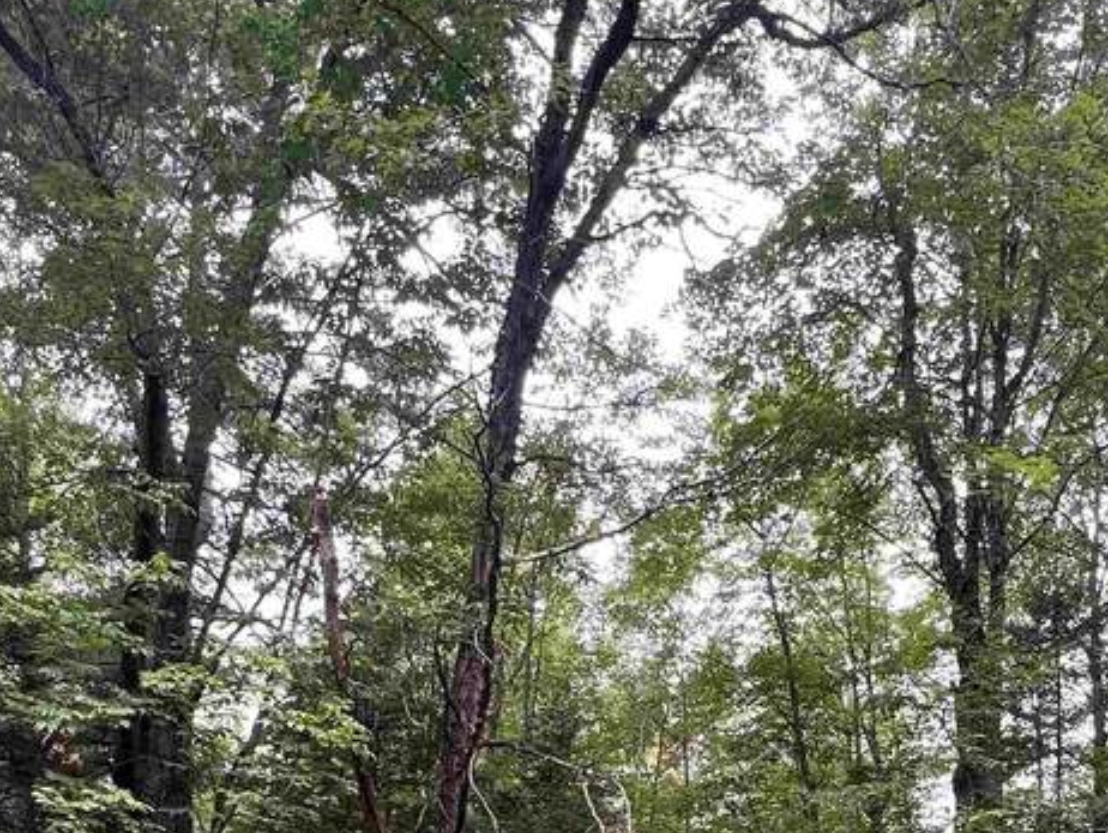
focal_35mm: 36
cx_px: 568
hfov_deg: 51.3
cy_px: 1042
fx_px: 1153
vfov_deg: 31.8
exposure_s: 1/99
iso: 50
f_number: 1.8
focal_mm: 1.57
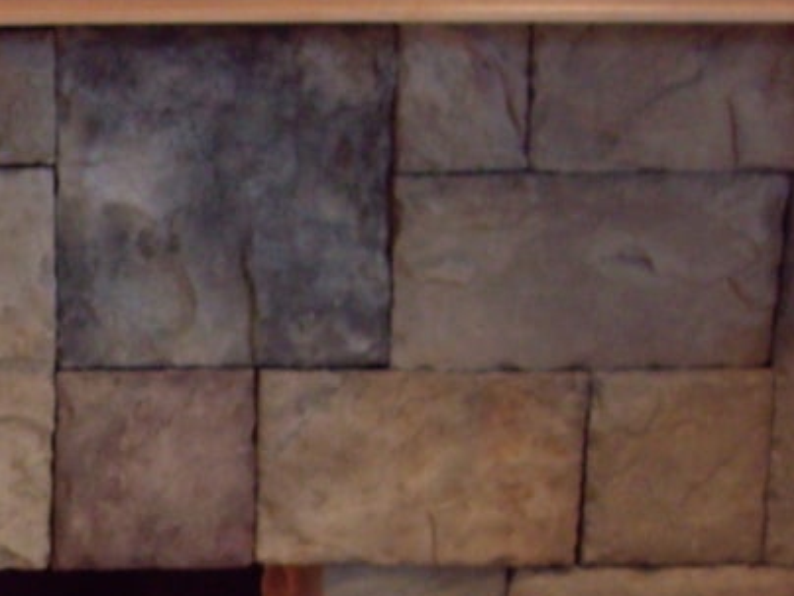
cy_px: 789
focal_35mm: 155
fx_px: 3555
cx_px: -341
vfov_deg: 9.4
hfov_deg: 12.2
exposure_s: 1/15
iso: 200
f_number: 3
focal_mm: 7.6
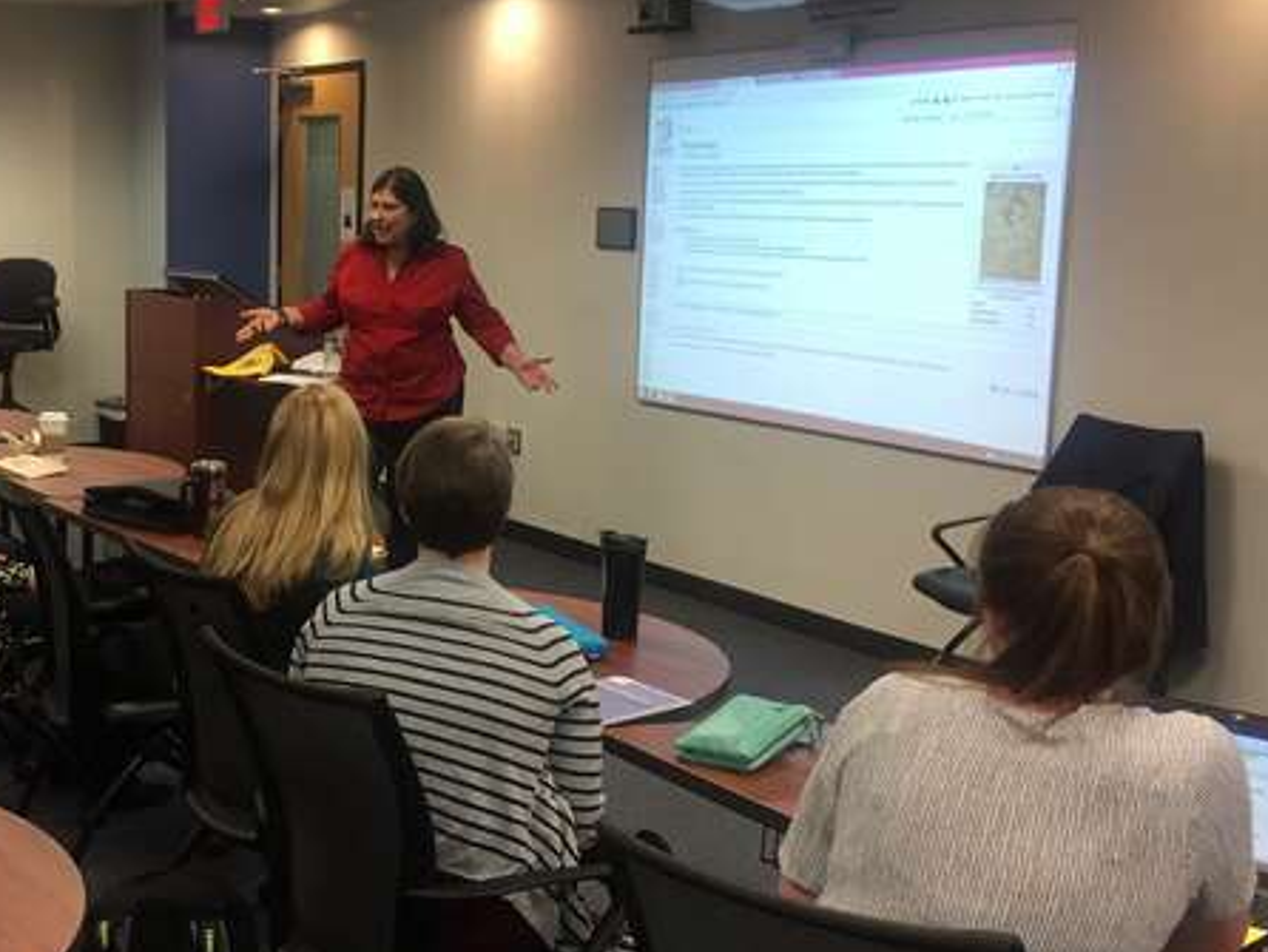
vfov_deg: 28.0
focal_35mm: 52
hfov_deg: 35.8
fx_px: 1906
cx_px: 281
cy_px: 523
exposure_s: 1/30
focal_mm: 4.15
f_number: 2.2
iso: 40
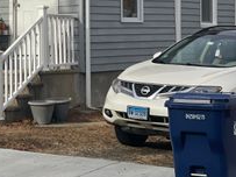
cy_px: -25
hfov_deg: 12.4
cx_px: 36
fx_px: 1077
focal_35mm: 158
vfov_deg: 9.3
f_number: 2.2
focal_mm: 7.5
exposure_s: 1/1845
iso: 32
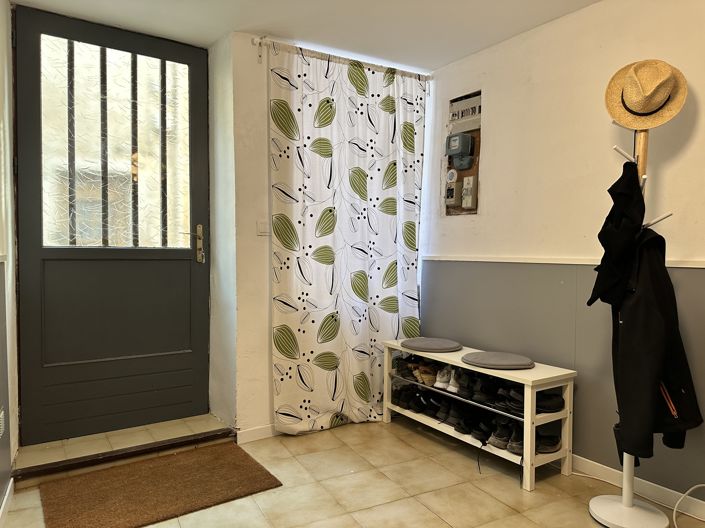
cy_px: 264
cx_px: 352
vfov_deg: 56.8
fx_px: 489
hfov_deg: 71.6
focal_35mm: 24
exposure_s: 1/100
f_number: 1.78
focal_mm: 6.86
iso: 200
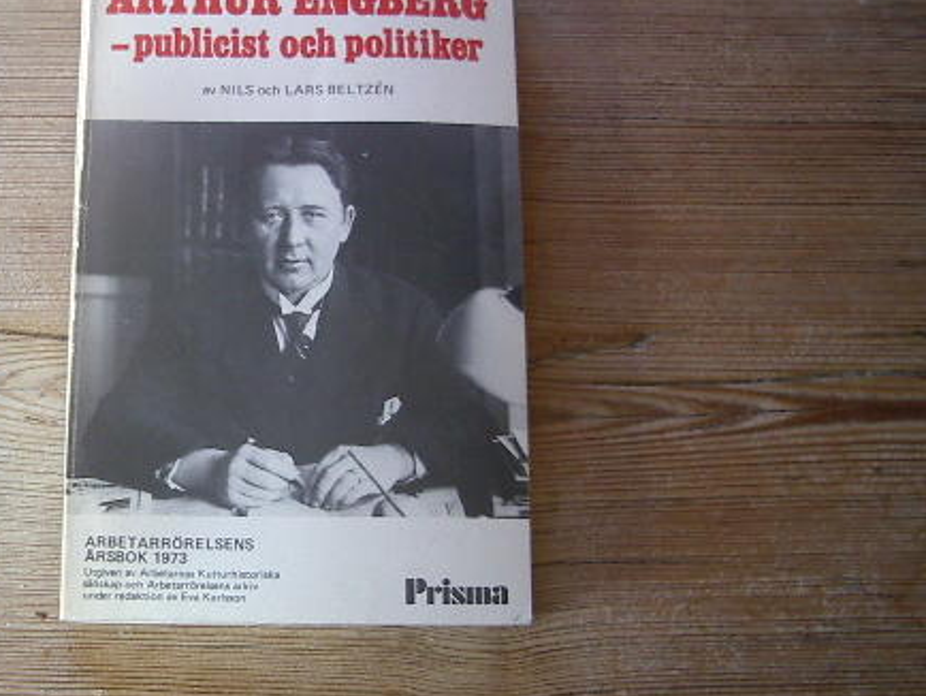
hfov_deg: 33.7
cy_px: 376
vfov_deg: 26.1
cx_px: 245
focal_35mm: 56
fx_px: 1499
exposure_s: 1/50
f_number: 2.6
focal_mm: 5.8
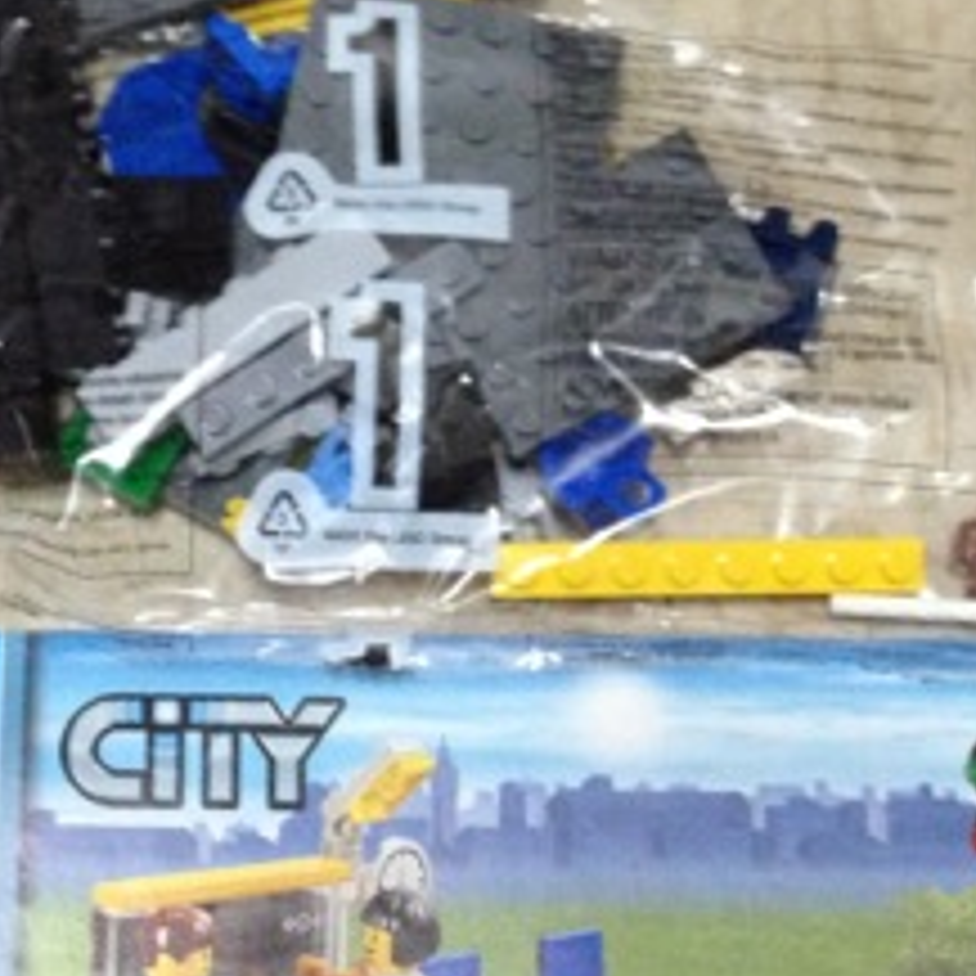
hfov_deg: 18.7
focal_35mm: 93
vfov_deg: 18.7
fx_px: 2967
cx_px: 380
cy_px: 504
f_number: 2.4
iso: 320
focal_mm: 4.28
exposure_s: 1/20
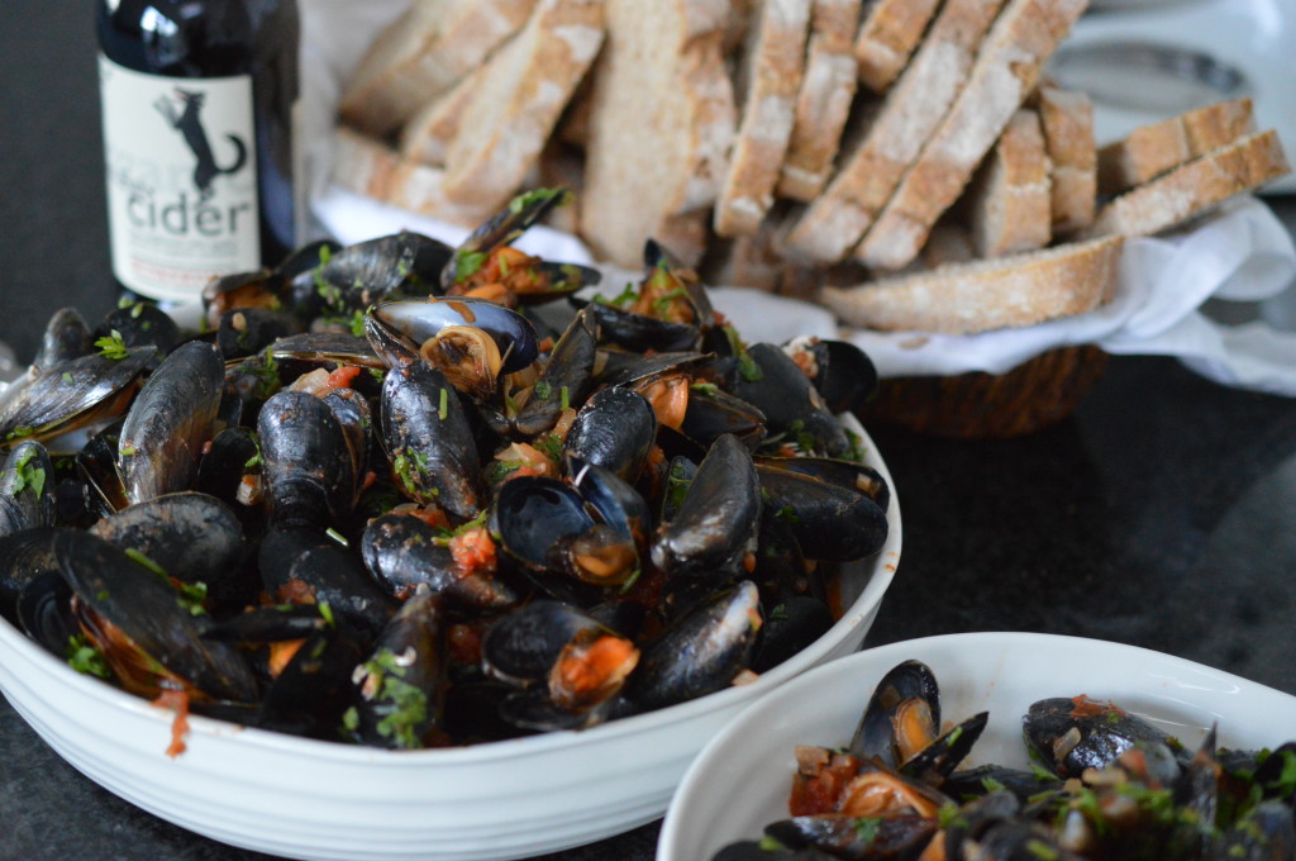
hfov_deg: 33.4
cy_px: 430
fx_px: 2157
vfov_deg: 22.6
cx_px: 648
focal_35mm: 60
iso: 2500
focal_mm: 40
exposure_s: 1/60
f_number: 2.8
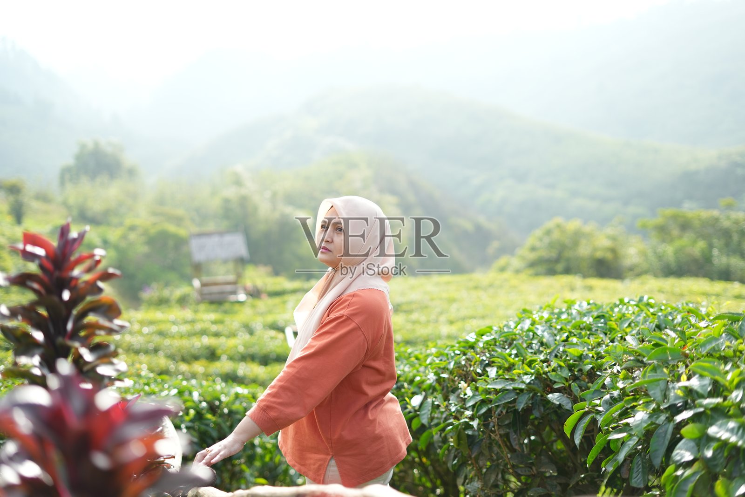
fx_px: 1035
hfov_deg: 39.6
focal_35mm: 50
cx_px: 372
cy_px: 248
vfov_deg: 27.0
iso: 200
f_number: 2.2
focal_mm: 50
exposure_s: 1/1000
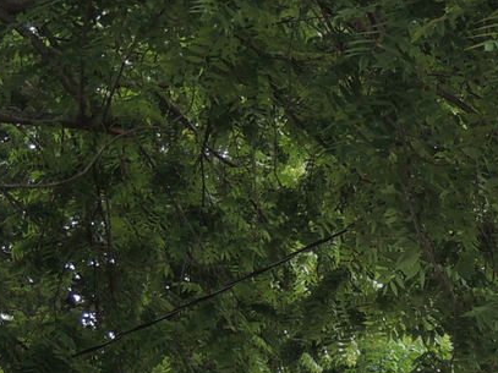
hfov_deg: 10.6
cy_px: 638
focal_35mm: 177
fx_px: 2546
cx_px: 865
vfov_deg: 8.1
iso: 100
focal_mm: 8.9
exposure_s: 1/200
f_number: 3.6
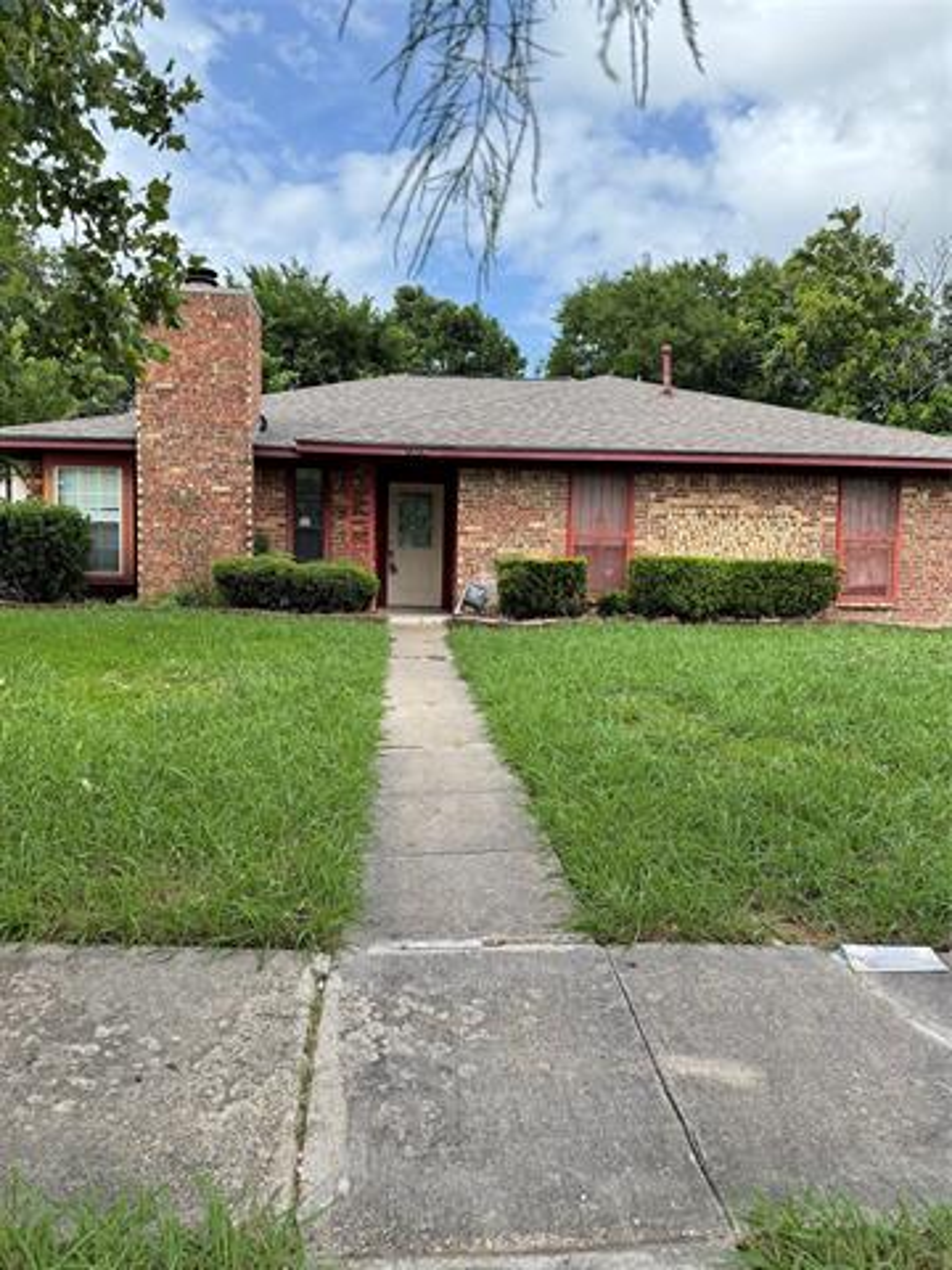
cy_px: 635
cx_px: 476
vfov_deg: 71.6
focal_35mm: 24
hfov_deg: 56.8
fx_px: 880
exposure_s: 1/1653
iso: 100
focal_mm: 6.76
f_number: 1.78
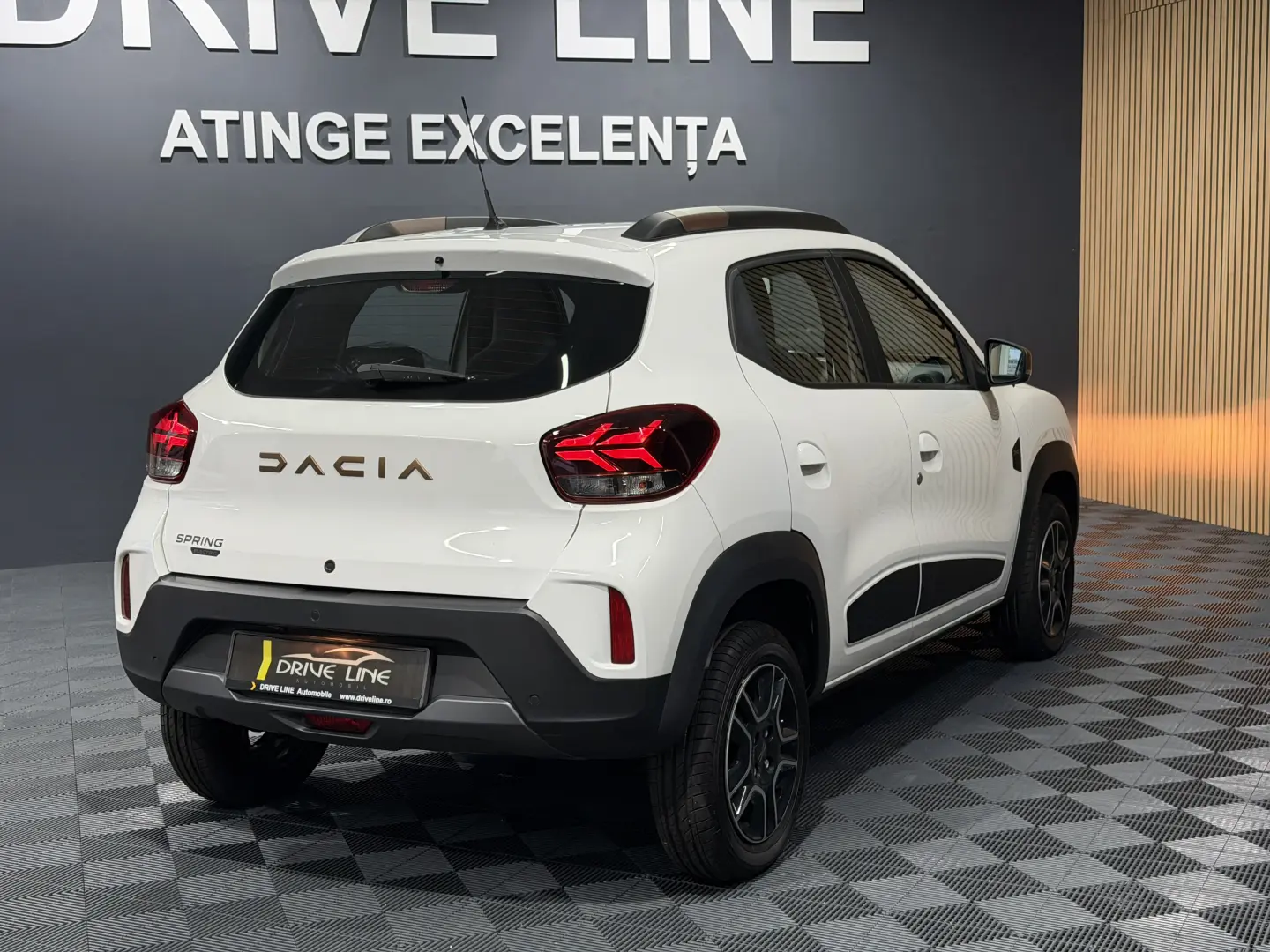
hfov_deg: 39.7
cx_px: 635
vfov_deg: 30.3
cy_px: 476
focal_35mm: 48
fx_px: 1761
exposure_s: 1/100
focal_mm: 6.76
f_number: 1.78
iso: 80
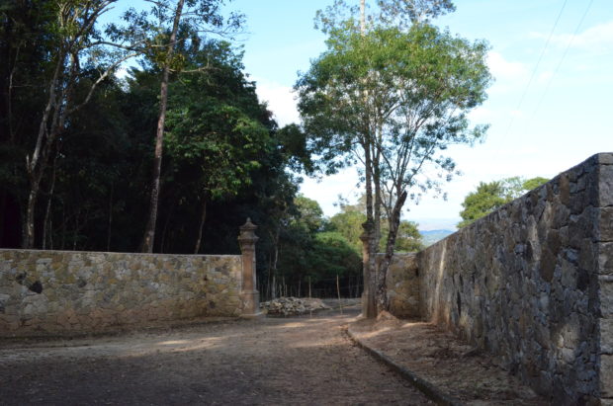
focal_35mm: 36
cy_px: 203
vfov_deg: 36.7
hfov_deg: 53.2
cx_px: 306
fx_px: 612
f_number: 13
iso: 2500
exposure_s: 1/640
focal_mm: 24
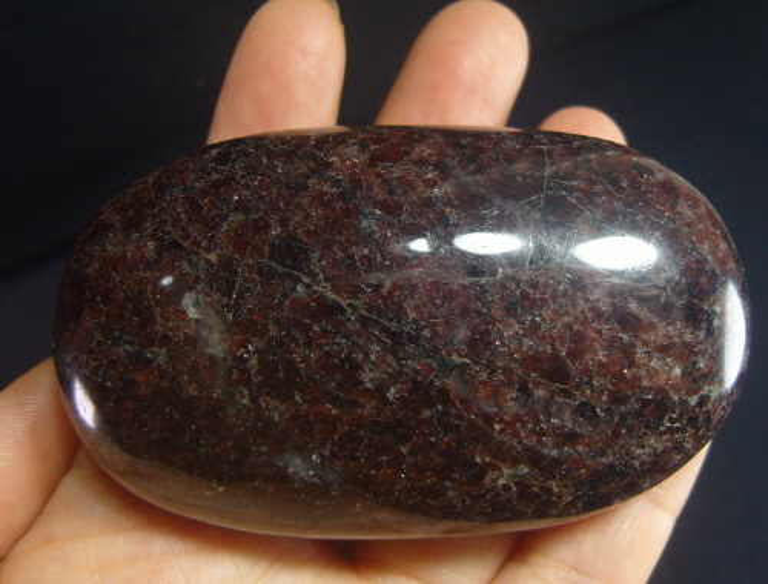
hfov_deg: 52.4
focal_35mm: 35
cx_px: 384
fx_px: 780
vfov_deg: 41.0
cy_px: 292
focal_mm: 7.4
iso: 80
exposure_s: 1/180
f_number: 2.8
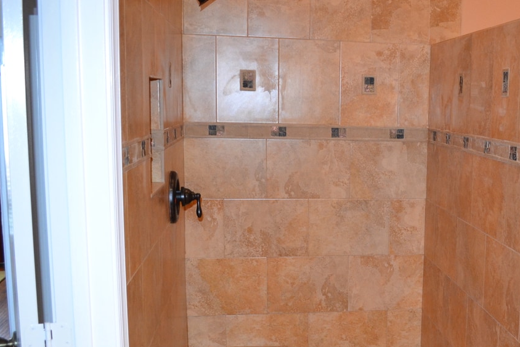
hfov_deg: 38.9
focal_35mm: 48
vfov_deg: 28.0
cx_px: 445
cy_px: 210
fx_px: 693
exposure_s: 1/60
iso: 1250
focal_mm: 18
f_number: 3.5
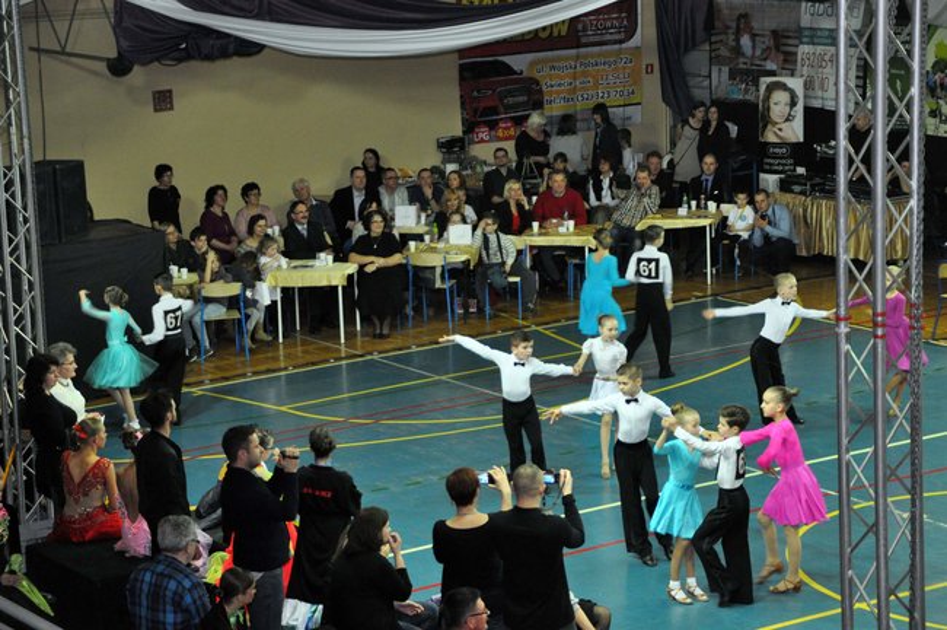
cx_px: 474
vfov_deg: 14.0
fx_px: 2562
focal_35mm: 98
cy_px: 315
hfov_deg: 20.9
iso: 1600
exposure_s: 1/60
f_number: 5
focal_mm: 65
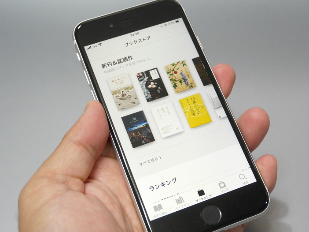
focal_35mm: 57
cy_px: 124
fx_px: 509
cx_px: 172
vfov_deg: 25.6
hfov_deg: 33.8
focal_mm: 25
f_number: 5
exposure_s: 1/60
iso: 800
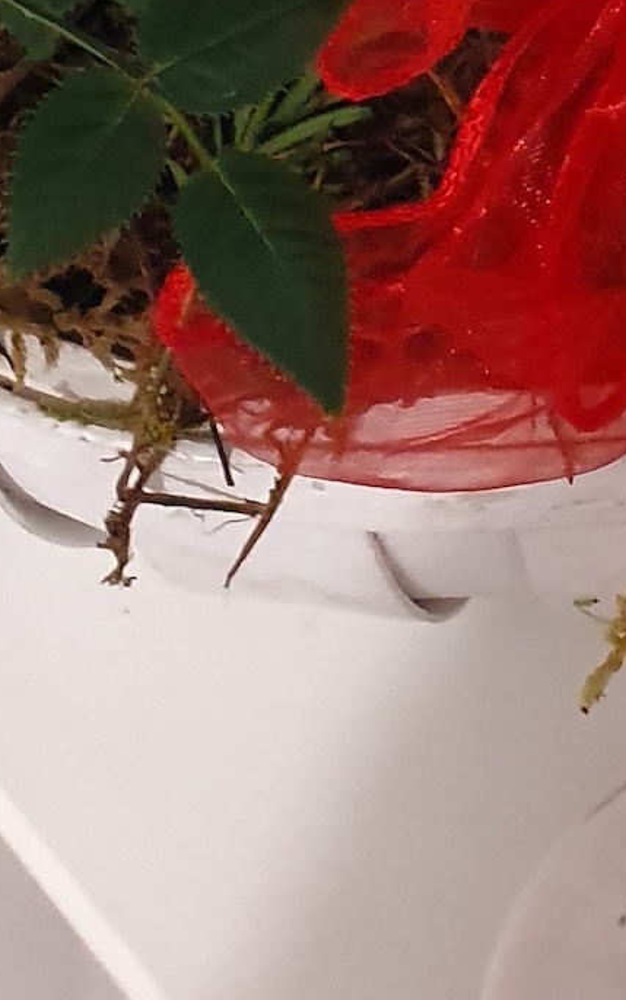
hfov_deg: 11.8
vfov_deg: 15.8
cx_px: 854
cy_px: -930
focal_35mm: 107
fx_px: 2920
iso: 500
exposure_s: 1/33
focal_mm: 4.32
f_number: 2.4
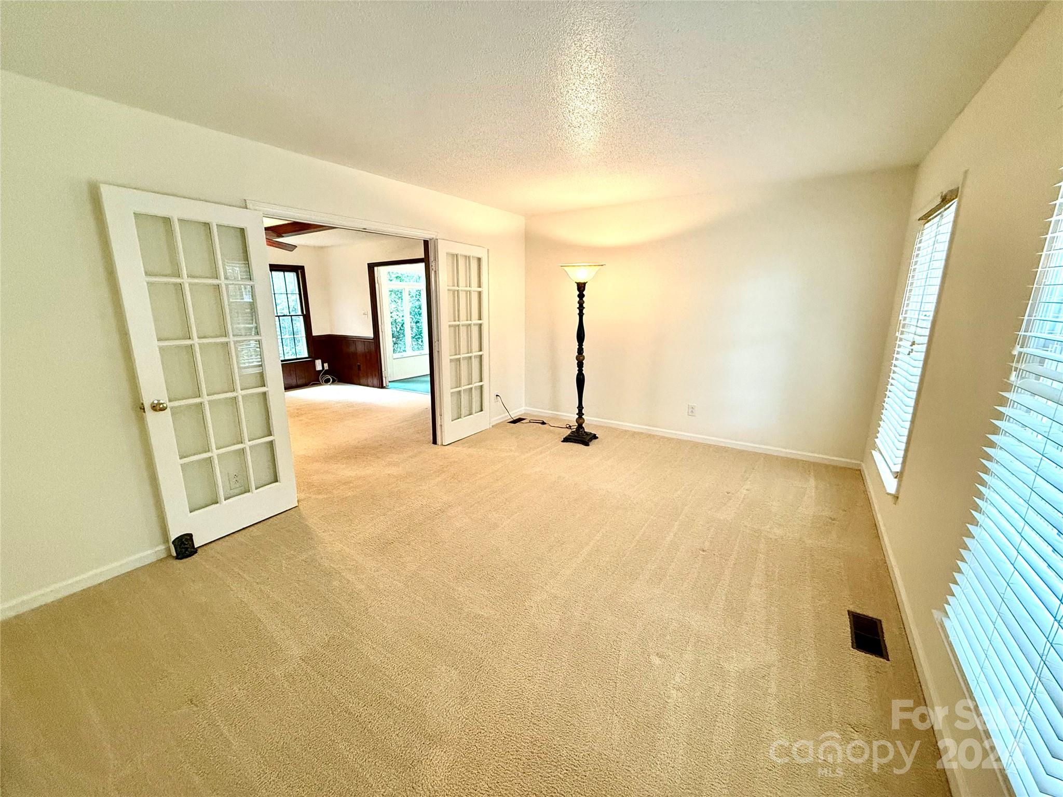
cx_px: 532
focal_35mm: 14
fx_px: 430
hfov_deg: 102.1
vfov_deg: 85.7
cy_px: 398
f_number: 2.2
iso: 320
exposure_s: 1/60
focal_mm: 2.22
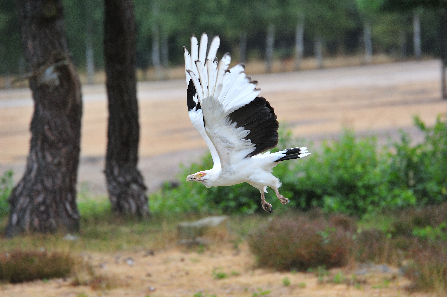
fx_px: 3723
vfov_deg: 4.6
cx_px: 224
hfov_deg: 6.9
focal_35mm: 300
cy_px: 148
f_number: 8
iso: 1250
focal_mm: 300
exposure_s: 1/1250
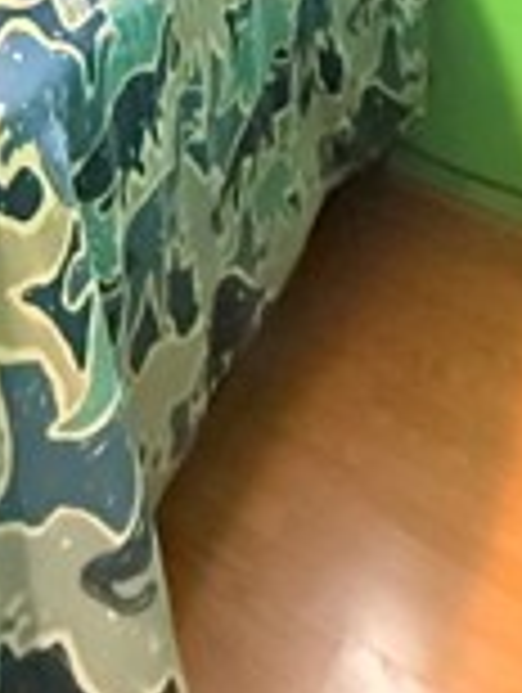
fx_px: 1163
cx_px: -360
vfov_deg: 22.2
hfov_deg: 20.0
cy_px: -513
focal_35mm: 58
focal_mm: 2.22
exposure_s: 1/30
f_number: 2.2
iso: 1600
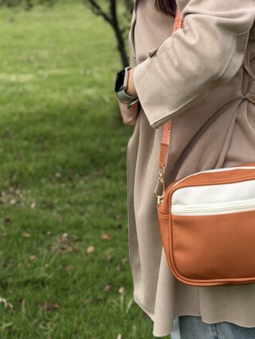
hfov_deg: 16.5
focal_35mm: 89
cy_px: 47
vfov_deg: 21.6
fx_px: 873
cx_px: 188
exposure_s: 1/222
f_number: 1.78
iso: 64
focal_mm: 6.76
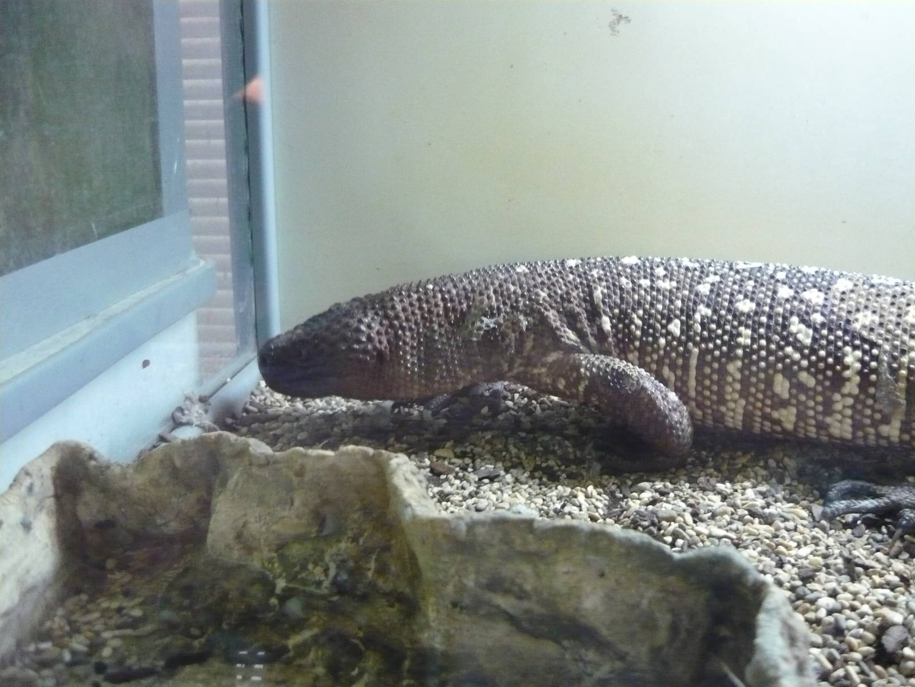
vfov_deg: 42.9
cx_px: 458
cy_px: 344
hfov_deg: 55.4
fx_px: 872
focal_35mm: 33
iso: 800
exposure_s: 1/25
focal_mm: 5.5
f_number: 2.8
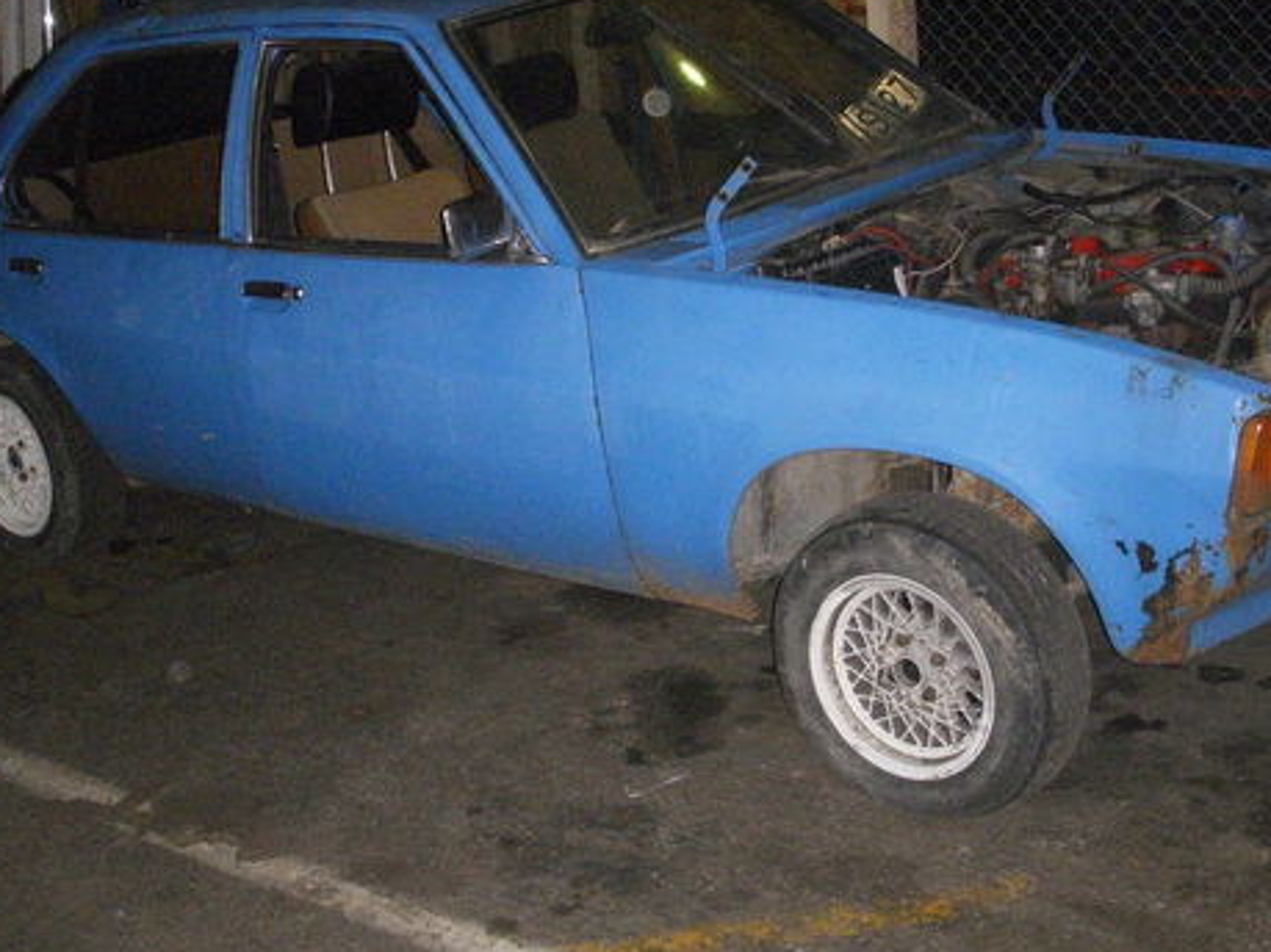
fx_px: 1945
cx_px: 673
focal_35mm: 53
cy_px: 404
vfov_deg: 27.5
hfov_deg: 36.2
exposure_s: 1/250
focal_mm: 6.3
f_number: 3.3
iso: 800
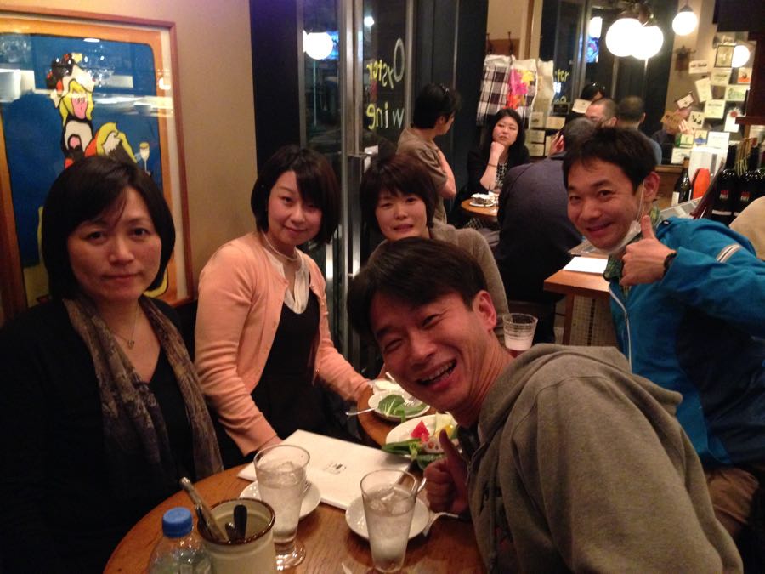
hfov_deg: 55.4
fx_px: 729
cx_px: 382
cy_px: 287
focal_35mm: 33
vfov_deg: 42.9
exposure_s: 1/15
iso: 500
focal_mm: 4.12
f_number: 2.4
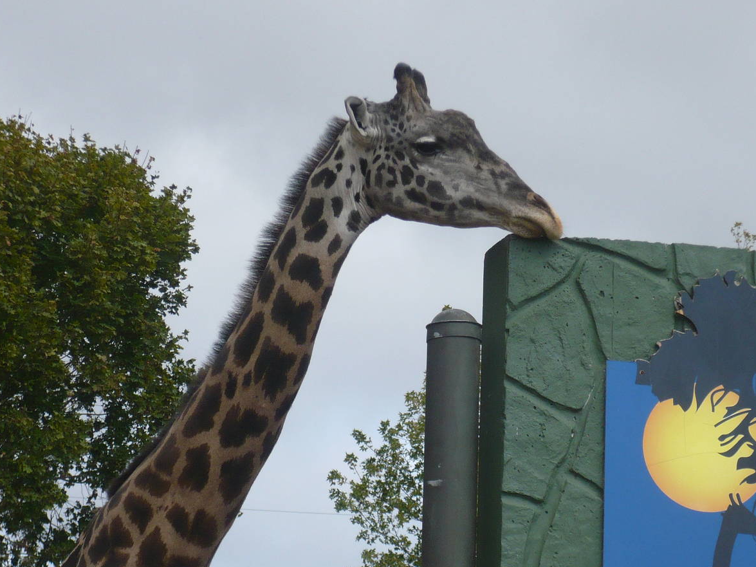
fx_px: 3123
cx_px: 456
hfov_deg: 13.8
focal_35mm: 143
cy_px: 349
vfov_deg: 10.4
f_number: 5
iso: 100
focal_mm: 17.4
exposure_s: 1/400
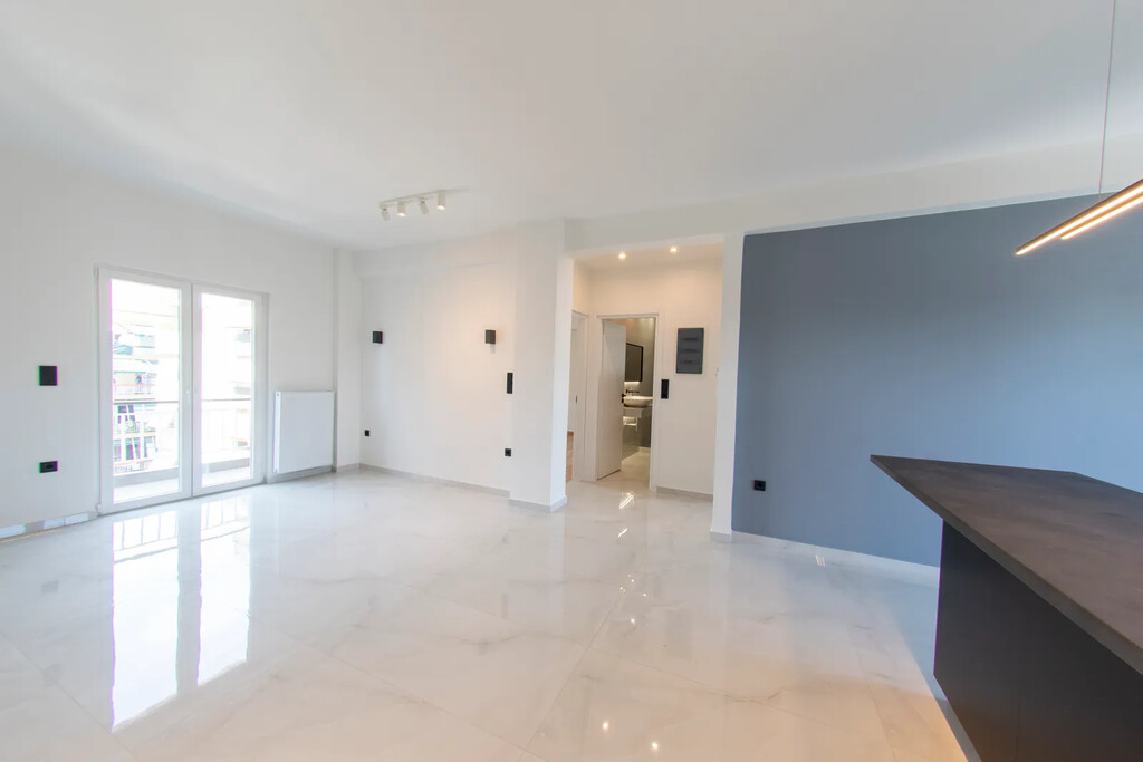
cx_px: 572
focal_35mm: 16
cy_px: 381
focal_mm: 10.5
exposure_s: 1/8
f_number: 11
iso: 100
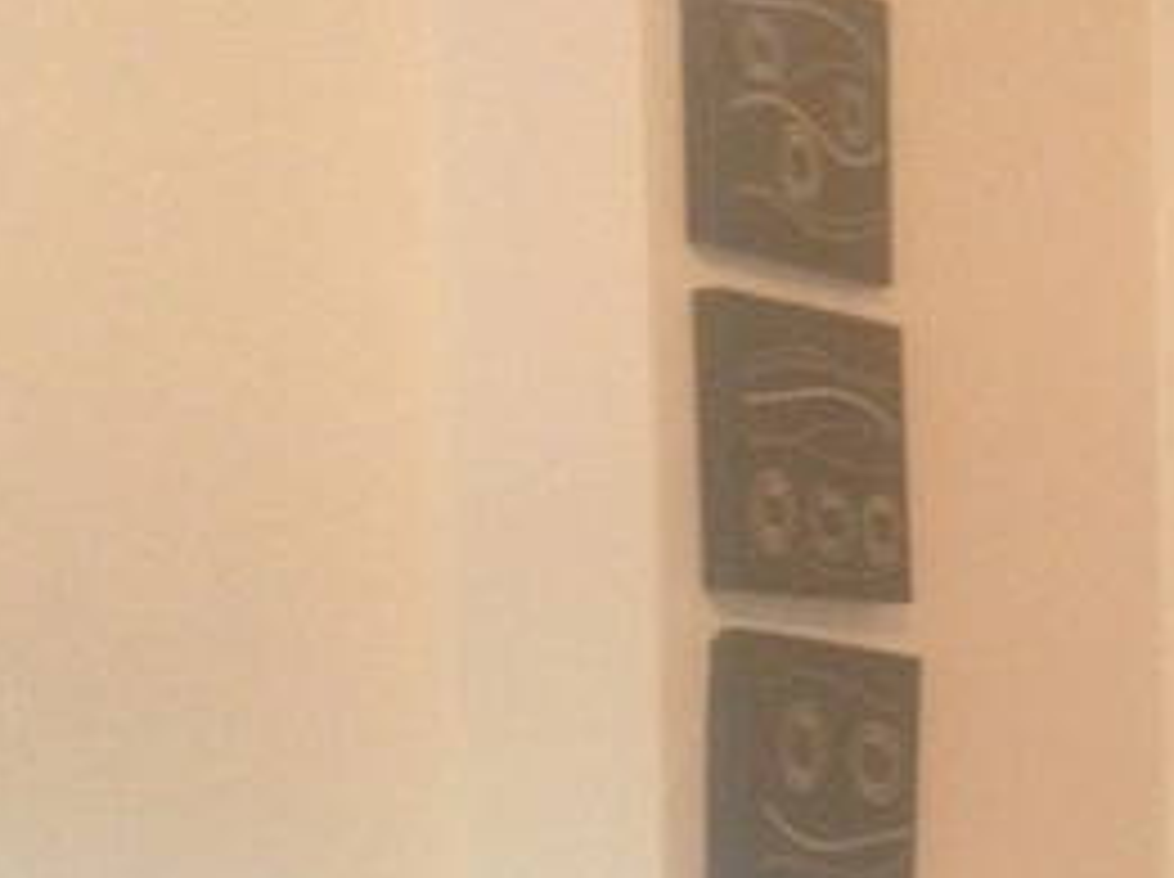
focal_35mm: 100
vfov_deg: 14.4
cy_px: 1000
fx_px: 3387
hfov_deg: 18.5
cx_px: 1453
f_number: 2.4
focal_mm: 4.12
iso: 400
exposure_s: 1/15
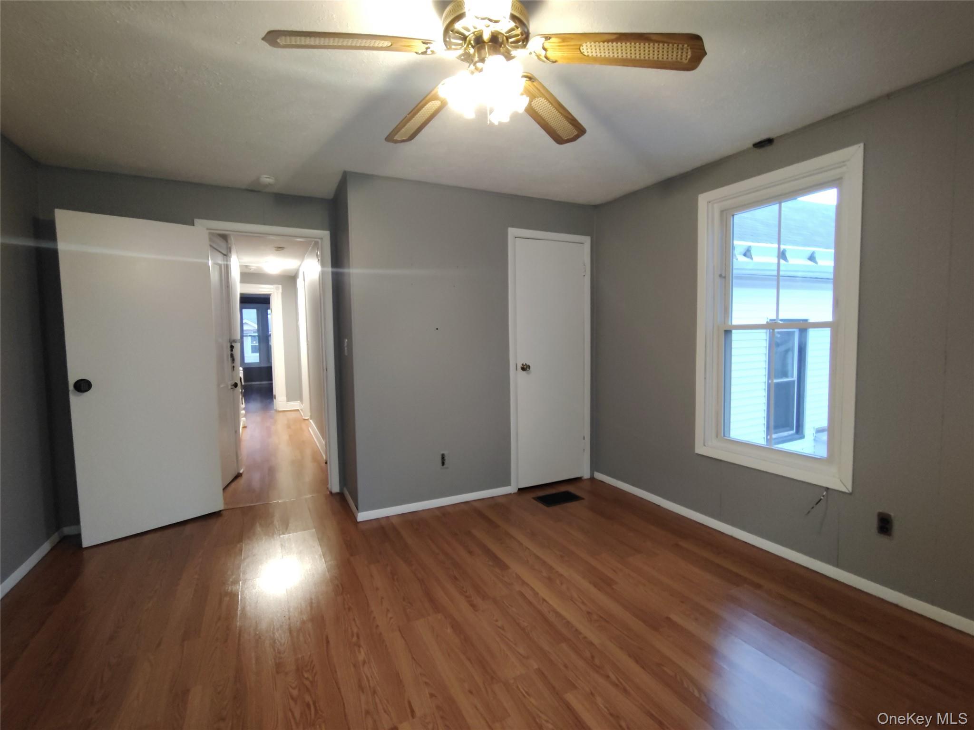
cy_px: 365
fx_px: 450
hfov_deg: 94.5
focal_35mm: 16
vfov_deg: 78.1
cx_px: 487
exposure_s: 1/24
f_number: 2.2
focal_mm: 2.13
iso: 1624
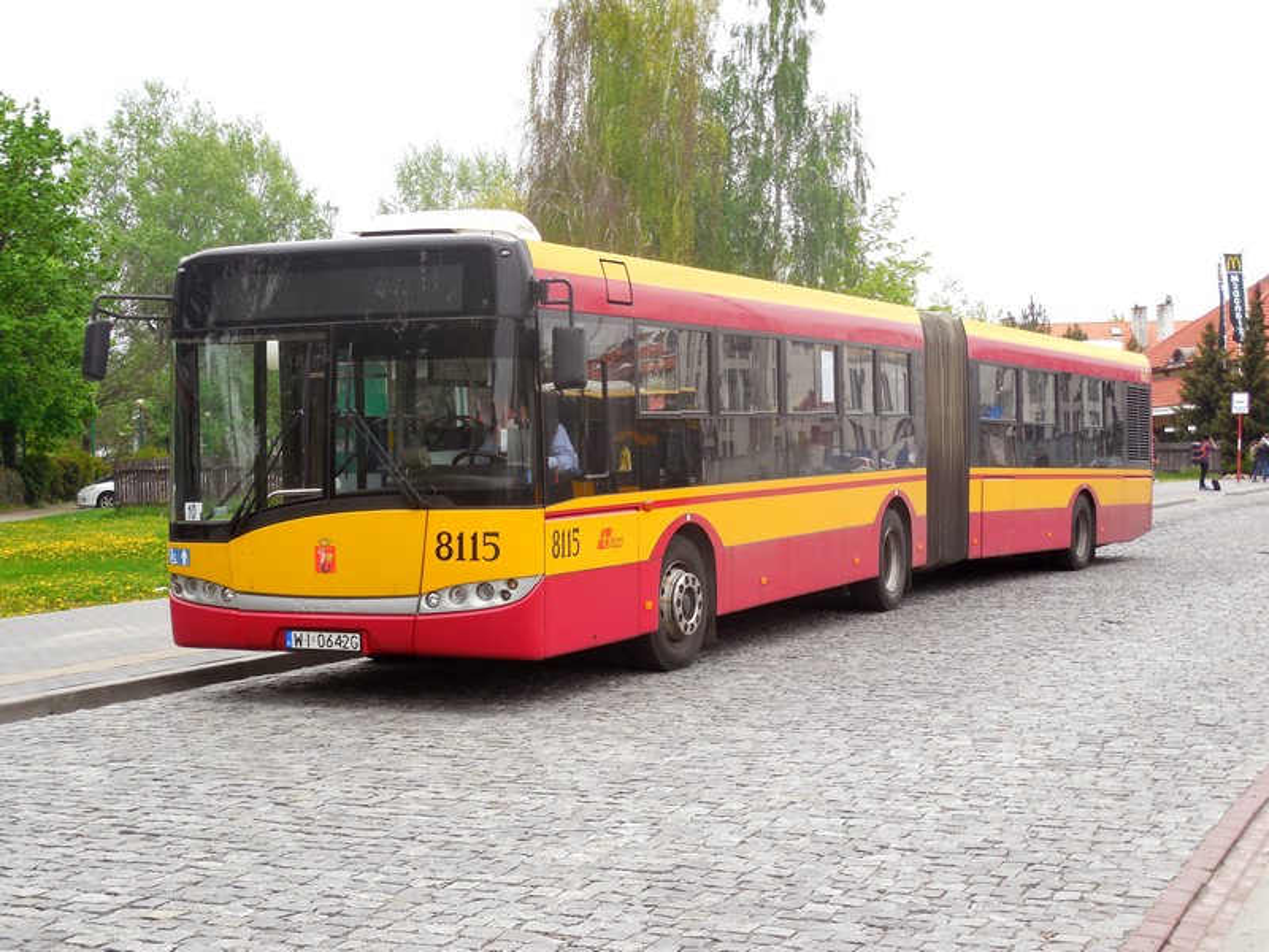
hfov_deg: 35.5
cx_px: 634
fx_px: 1980
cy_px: 476
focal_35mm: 54
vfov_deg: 27.0
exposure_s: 1/160
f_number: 4.2
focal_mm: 9.8
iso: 125
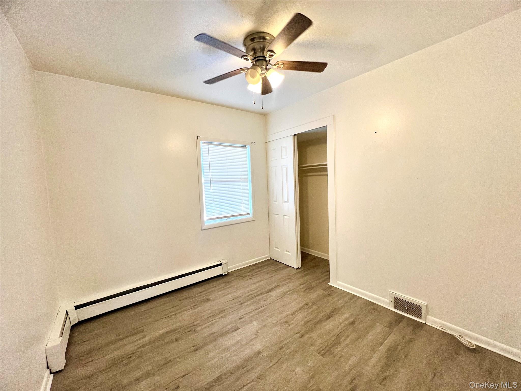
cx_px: 260
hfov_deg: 106.2
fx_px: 196
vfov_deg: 89.9
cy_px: 196
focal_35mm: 13
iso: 100
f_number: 1.8
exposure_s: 1/120
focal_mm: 1.57
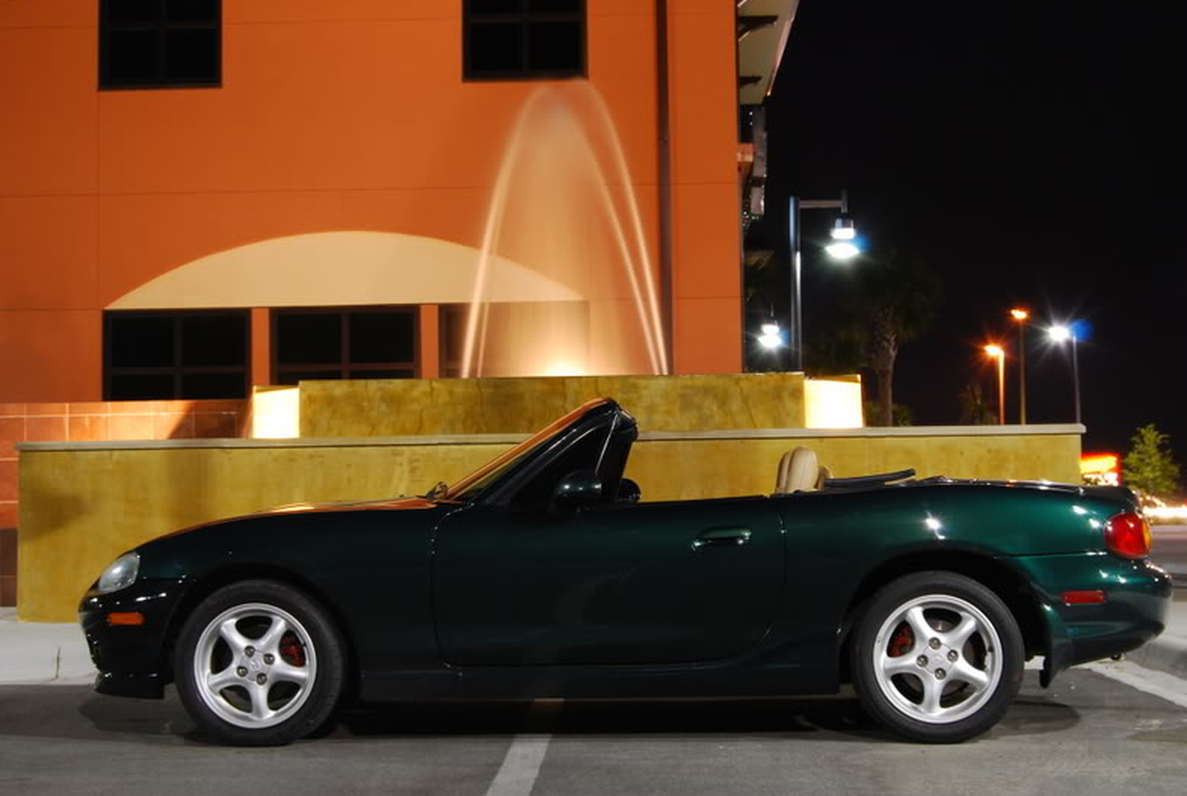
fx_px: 1916
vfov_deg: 23.5
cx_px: 595
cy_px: 397
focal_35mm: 58
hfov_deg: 34.4
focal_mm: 38
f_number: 10
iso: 100
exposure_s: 10
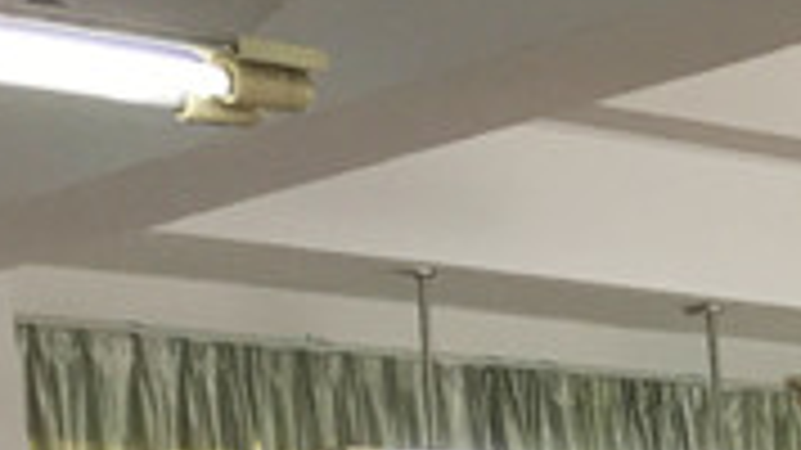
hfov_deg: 12.7
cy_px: 1287
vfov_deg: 7.6
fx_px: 3015
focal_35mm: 142
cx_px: 1746
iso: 50
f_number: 2.2
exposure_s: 1/33
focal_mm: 4.15
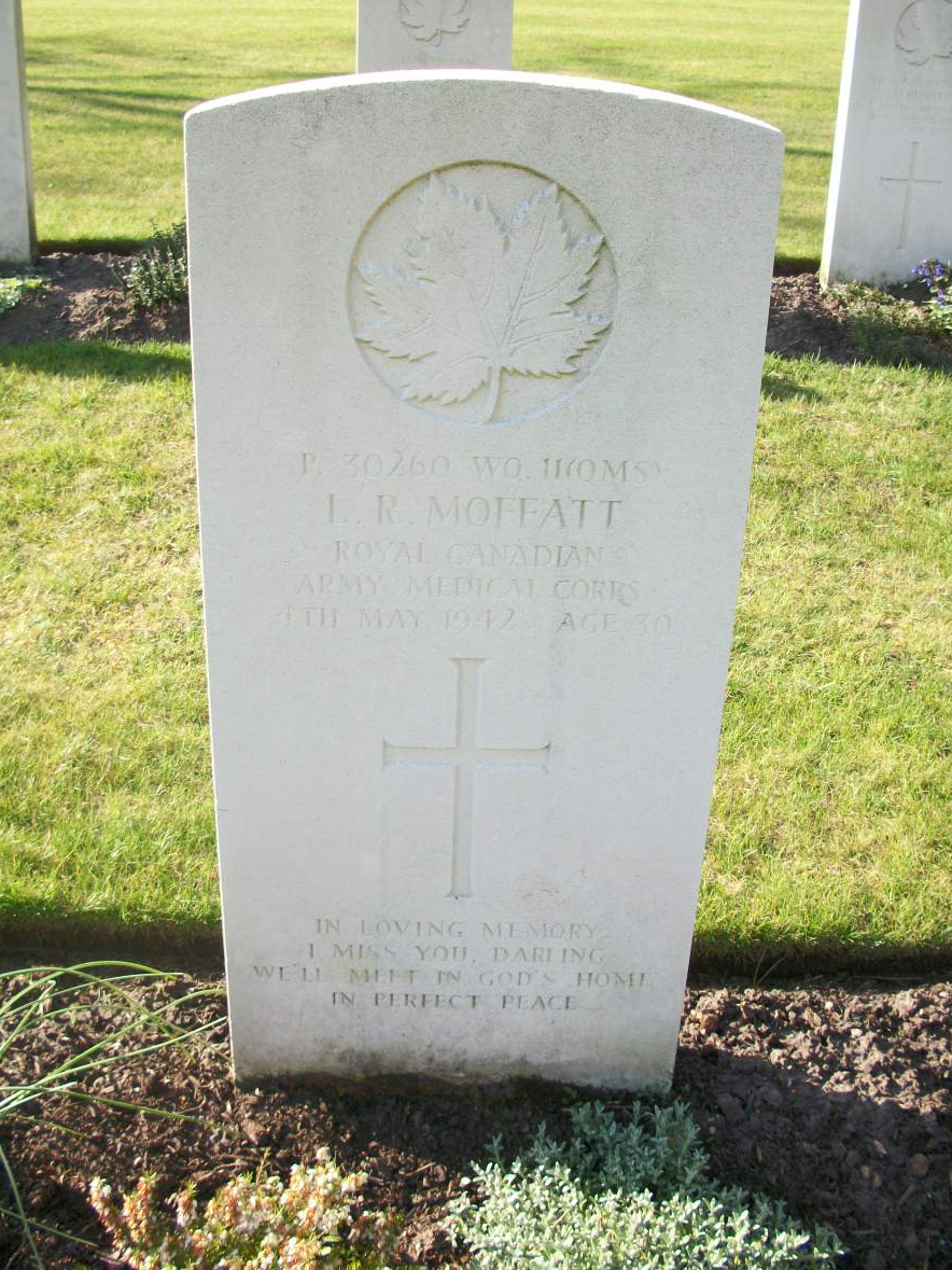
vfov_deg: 49.0
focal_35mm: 38
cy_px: 639
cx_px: 494
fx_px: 1394
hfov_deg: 37.7
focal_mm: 6.3
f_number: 3.1
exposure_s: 1/250
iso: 80
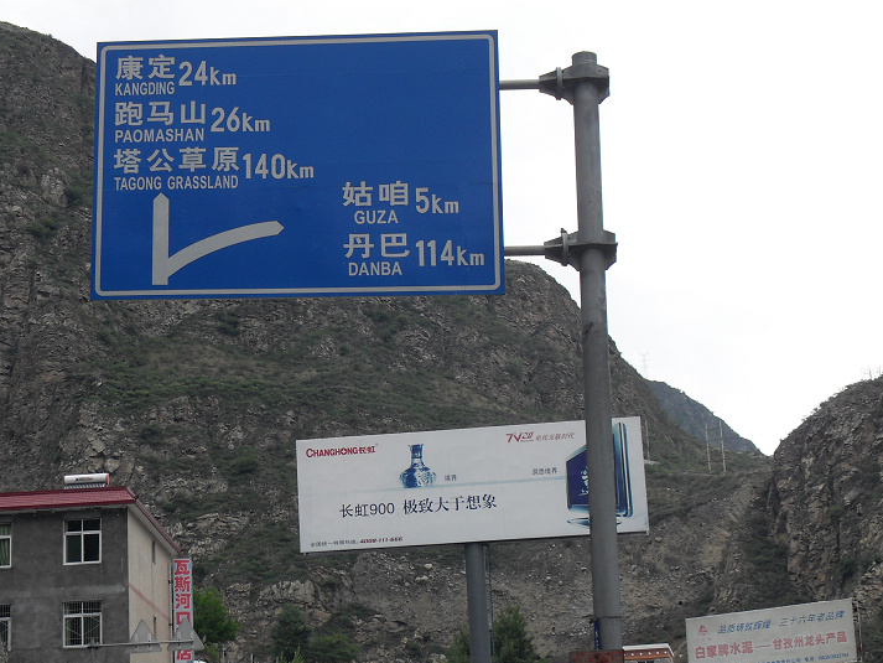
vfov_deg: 18.7
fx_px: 2016
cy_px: 394
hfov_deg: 24.6
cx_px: 337
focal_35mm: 79
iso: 80
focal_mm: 11.8
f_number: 10.2
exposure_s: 1/125
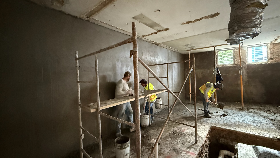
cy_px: 75
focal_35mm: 16
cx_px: 147
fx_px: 119
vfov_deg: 67.0
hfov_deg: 99.3
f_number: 2.2
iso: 1600
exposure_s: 1/36
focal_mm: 2.22
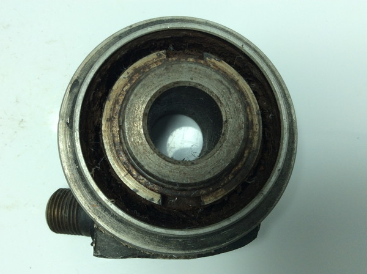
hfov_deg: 56.9
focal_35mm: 32
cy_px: 137
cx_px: 184
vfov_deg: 44.0
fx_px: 339
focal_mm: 3.3
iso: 32
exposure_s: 1/304
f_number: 2.4
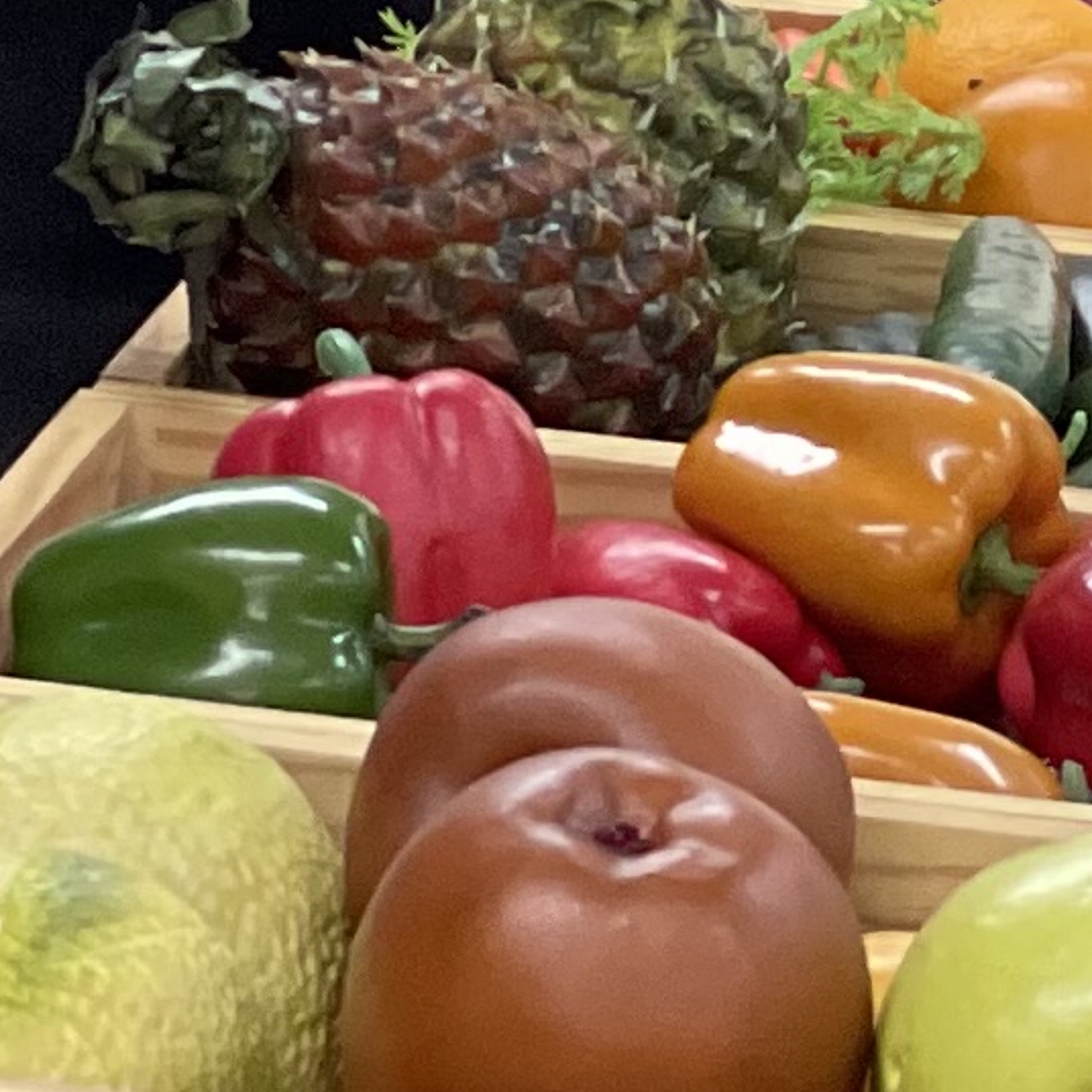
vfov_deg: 5.0
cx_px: 1332
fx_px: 12349
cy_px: -748
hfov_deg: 5.0
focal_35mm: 346
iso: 100
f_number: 2
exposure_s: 1/120
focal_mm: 6
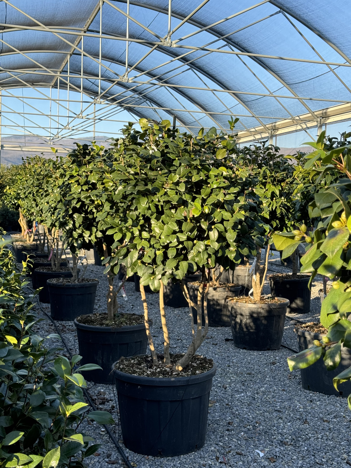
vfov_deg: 39.7
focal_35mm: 48
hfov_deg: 30.3
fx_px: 649
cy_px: 234
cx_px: 176
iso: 64
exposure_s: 1/263
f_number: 1.78
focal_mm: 6.76
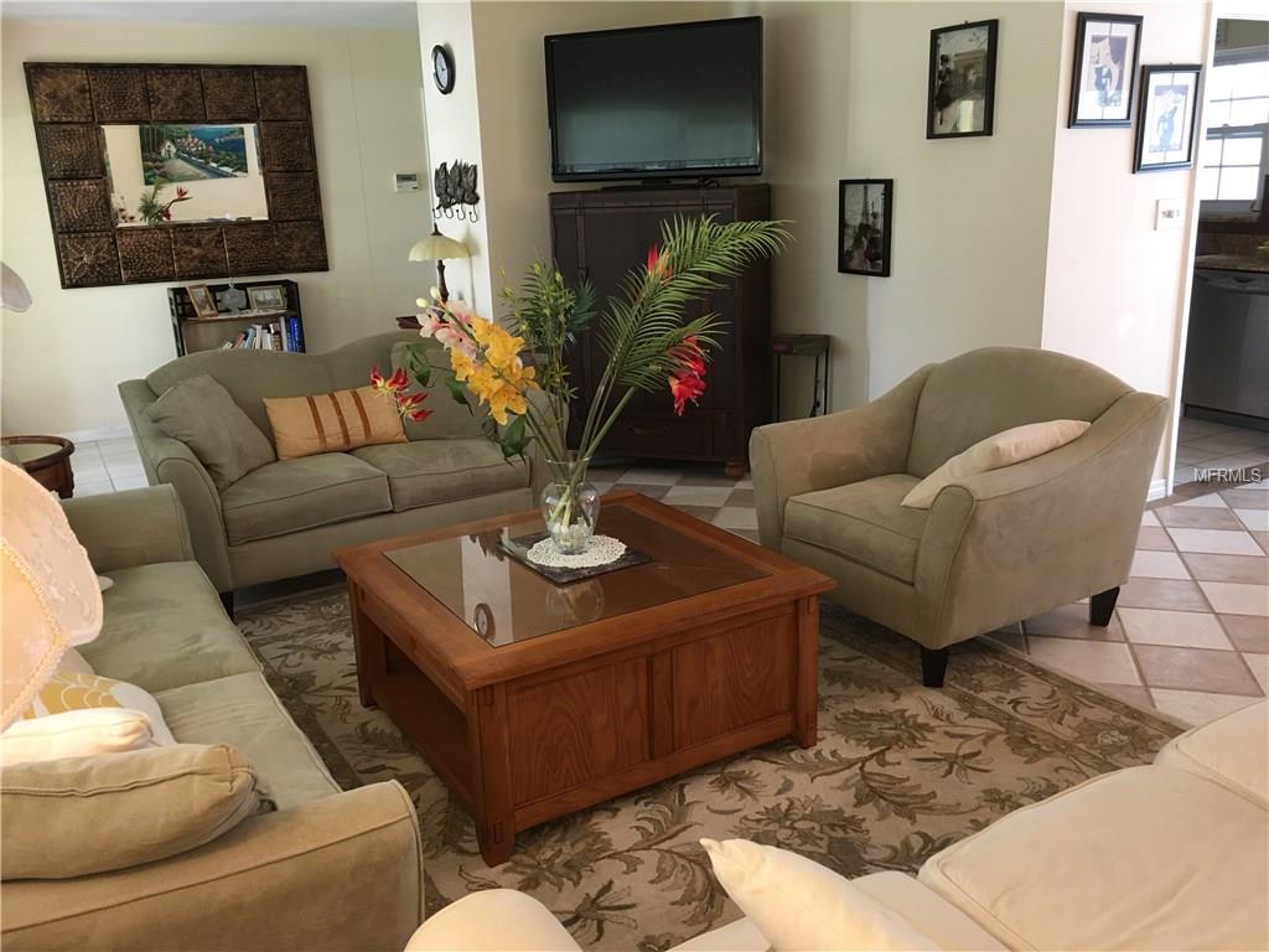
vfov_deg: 48.2
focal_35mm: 29
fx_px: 1063
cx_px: 634
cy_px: 476
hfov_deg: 61.7
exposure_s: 1/15
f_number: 2.2
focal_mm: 4.15
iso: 40
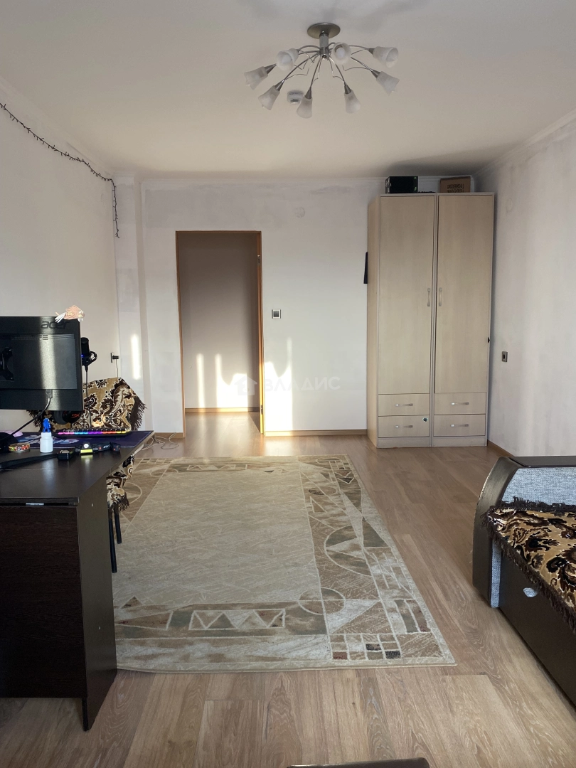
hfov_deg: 53.1
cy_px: 384
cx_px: 288
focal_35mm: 26
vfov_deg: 67.3
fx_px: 577
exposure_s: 1/88
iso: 125
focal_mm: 4.25
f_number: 1.8
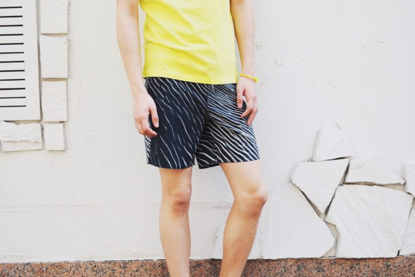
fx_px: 657
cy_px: 138
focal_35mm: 57
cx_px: 208
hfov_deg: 35.0
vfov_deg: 23.8
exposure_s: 1/1000
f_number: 4.8
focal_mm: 38
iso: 800
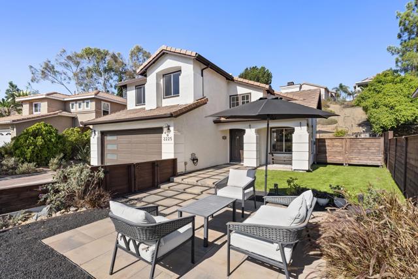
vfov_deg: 73.9
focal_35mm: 16
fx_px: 186
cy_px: 140
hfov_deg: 96.7
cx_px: 209
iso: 500
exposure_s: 1/500
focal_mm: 16
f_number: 8
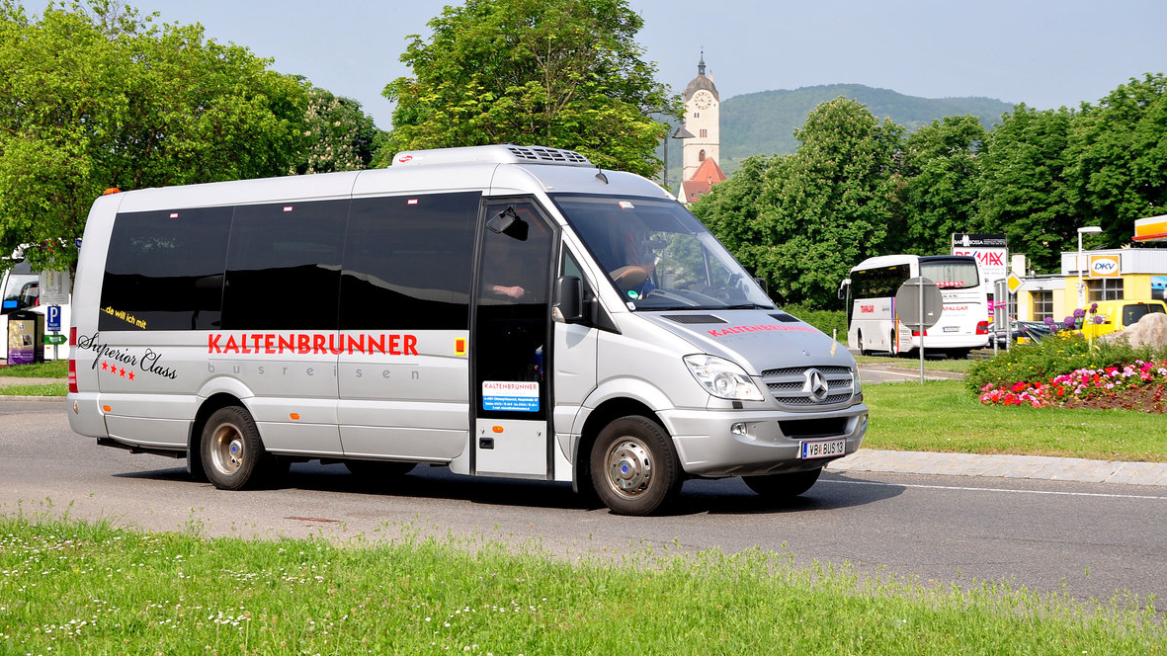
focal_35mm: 67
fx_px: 2073
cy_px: 268
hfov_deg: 31.4
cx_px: 589
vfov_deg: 18.0
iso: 200
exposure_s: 1/250
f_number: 8
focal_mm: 42
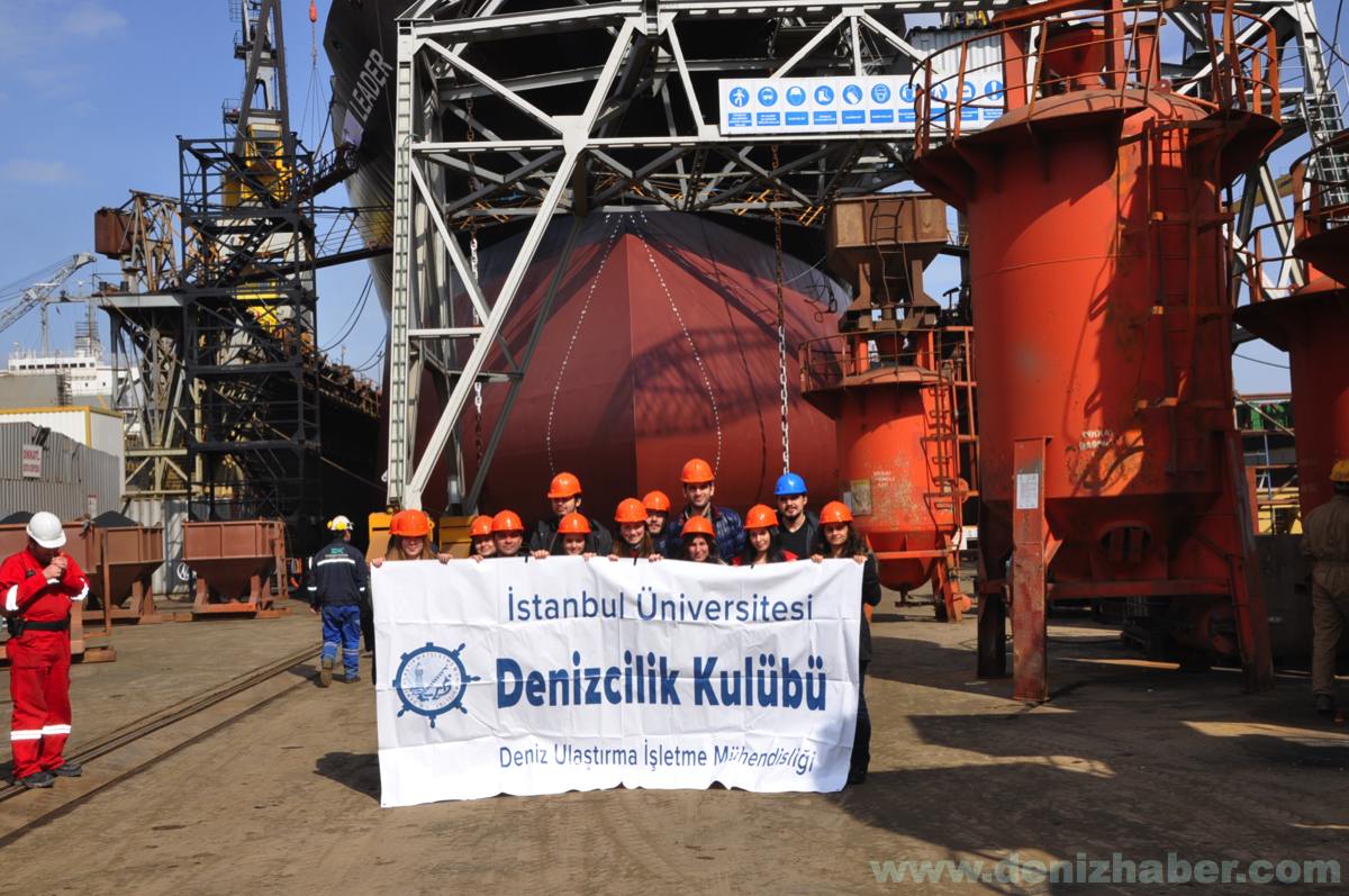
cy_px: 448
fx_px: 1460
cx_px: 674
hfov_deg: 49.6
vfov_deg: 34.1
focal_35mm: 39
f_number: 14
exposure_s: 1/200
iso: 200
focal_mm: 26
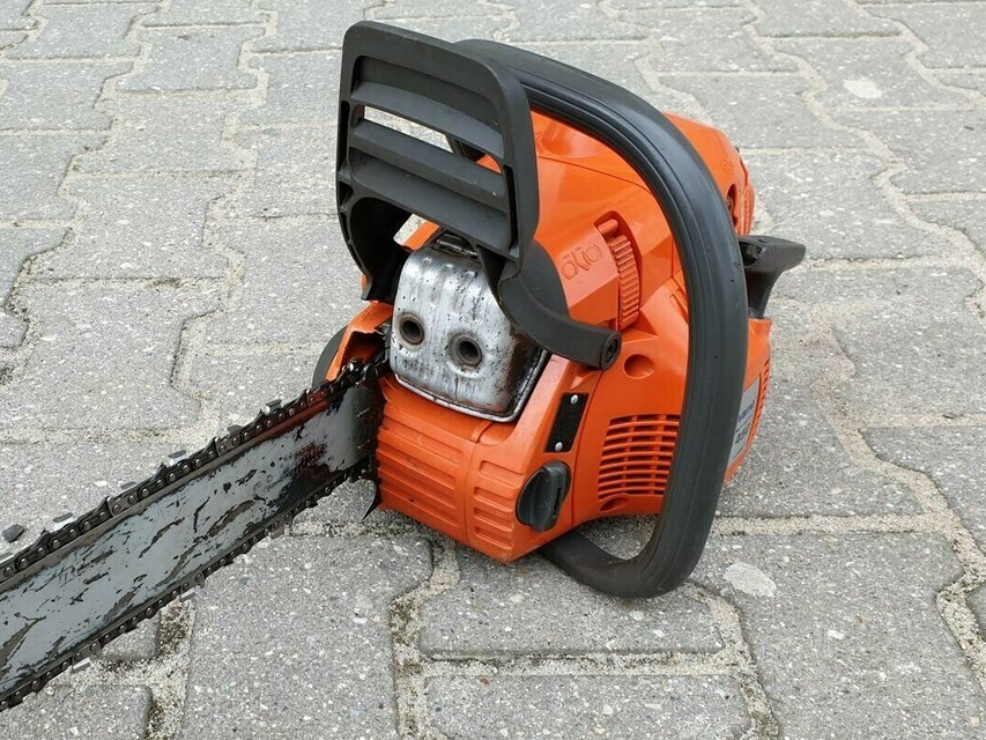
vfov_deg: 36.7
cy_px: 450
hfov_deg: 46.7
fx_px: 1111
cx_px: 292
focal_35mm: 39
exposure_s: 1/154
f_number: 2.4
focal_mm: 4.3
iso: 50
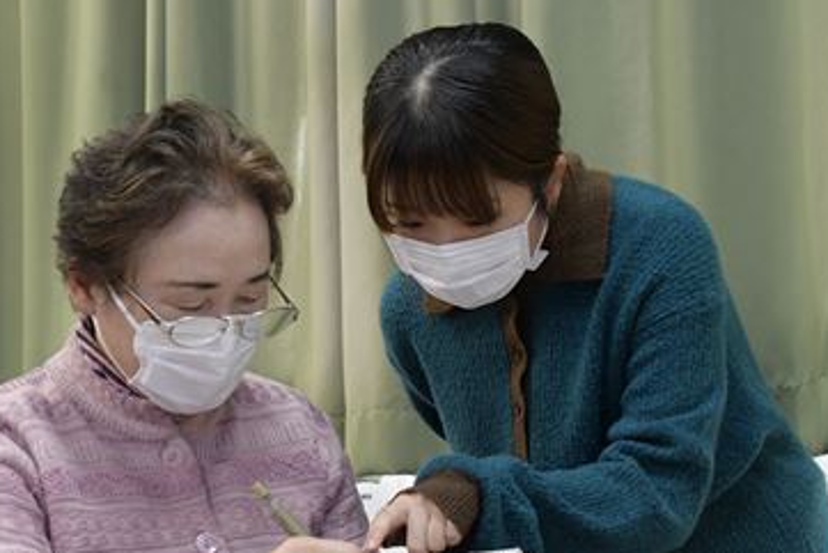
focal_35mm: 73
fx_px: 1673
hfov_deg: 27.7
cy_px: 345
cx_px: 330
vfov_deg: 18.7
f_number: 5
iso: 2500
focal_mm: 35
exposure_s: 1/100
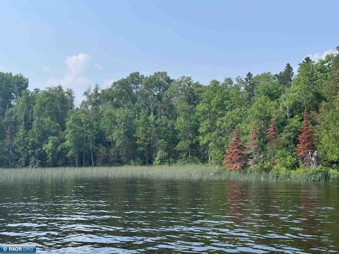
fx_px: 470
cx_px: 170
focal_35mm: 48
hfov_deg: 39.7
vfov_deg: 30.3
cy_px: 127
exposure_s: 1/4975
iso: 64
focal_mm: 6.76
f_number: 1.78
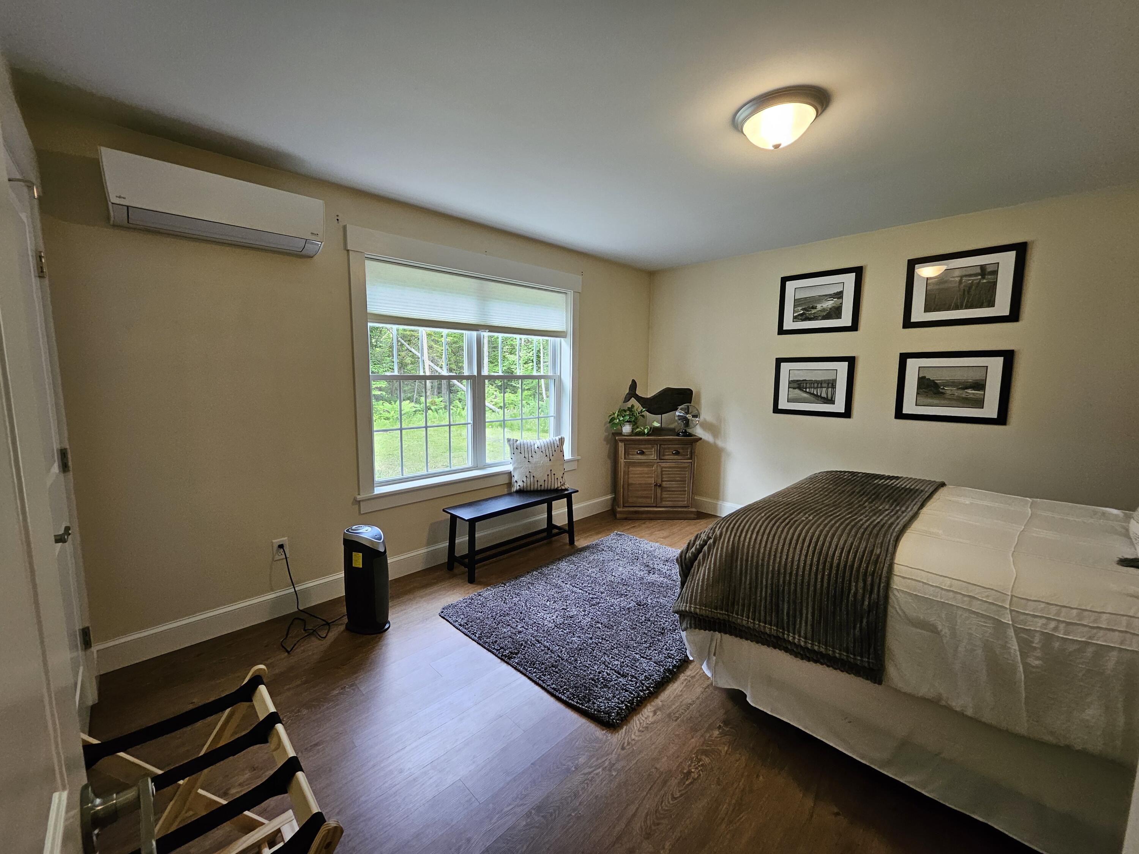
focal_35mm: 13
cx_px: 570
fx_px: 428
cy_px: 427
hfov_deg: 106.2
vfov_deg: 89.9
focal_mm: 1.74
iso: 125
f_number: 2.2
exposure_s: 1/60
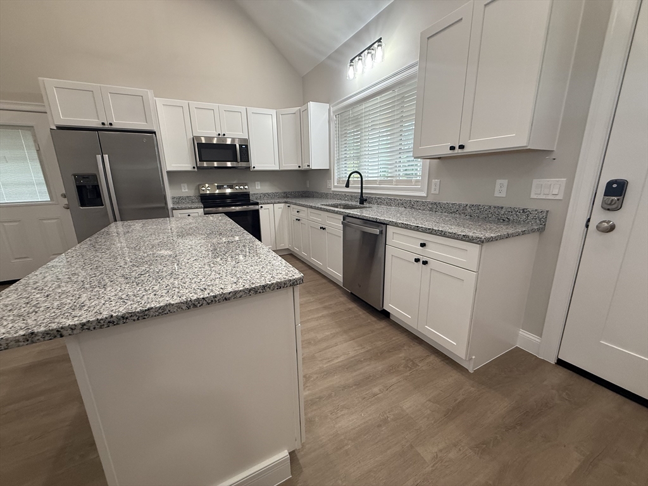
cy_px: 243
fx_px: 262
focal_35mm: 14
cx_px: 324
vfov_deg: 85.7
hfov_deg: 102.1
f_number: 2.2
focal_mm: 2.22
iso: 250
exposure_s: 1/120
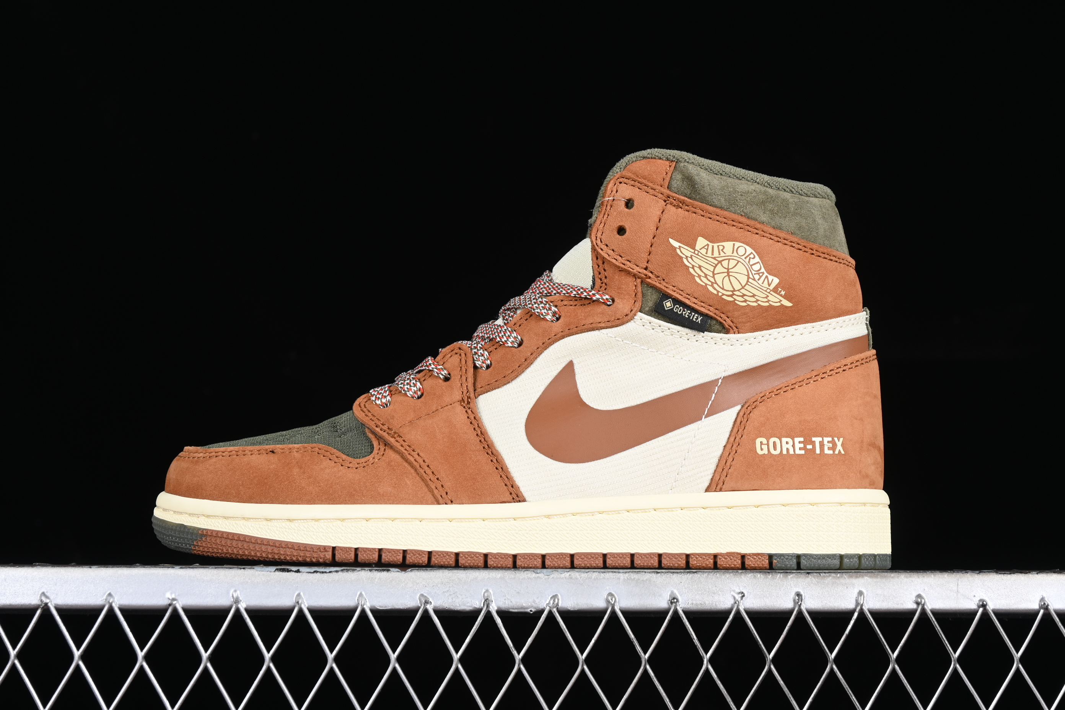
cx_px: 532
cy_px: 355
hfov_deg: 27.0
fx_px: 2219
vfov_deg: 18.2
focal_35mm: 75
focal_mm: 50
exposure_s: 1/80
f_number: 7.1
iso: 160
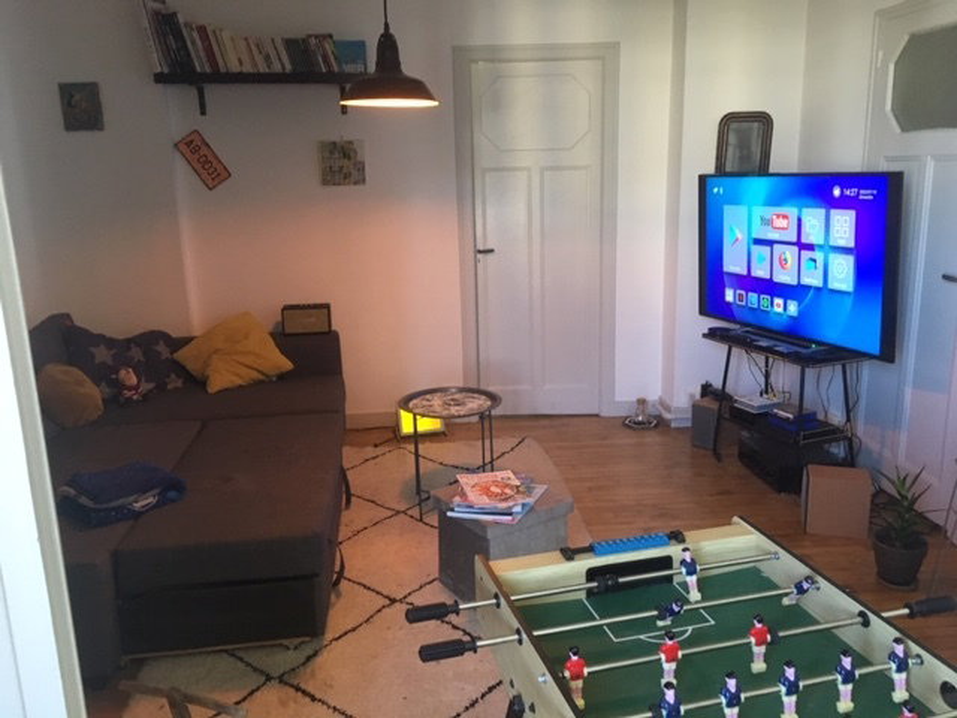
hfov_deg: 61.7
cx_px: 478
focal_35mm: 29
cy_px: 359
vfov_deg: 48.2
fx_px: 802
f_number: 2.2
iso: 250
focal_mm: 4.15
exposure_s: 1/33
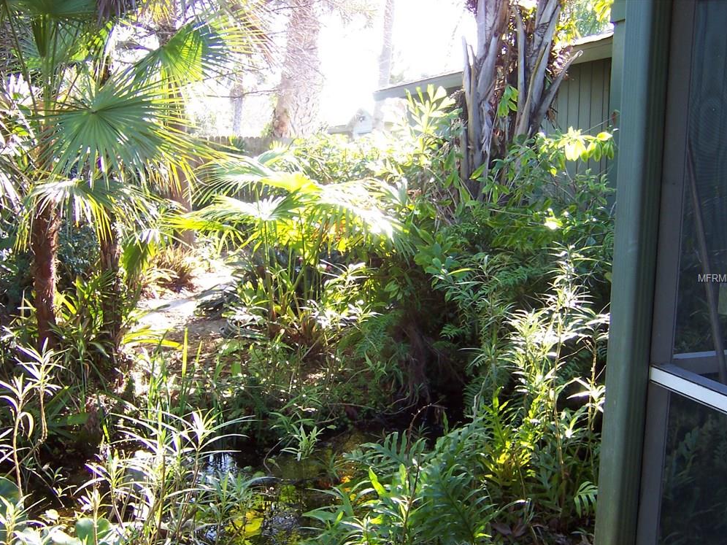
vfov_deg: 38.7
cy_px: 279
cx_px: 369
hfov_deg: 50.1
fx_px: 777
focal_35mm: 37
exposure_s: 1/60
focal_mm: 5.6
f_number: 2.8
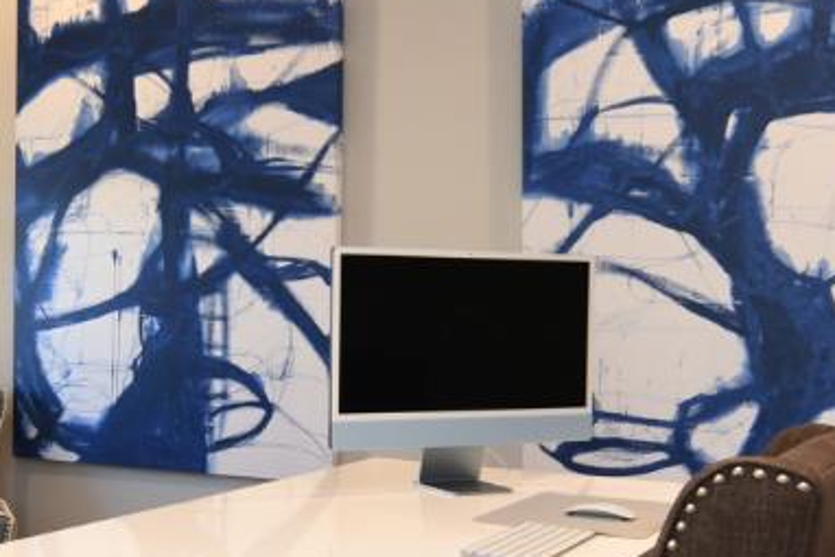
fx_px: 1276
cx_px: 328
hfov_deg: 36.1
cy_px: 507
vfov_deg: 23.9
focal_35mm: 55
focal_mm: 14
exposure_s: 1/10
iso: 320
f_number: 7.1
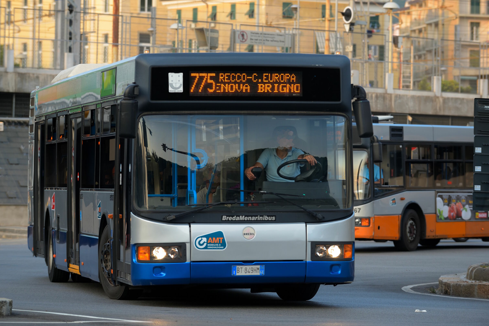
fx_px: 2582
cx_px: 244
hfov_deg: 10.8
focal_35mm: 190
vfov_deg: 7.2
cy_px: 163
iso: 500
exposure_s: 1/400
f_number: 5.6
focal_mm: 190
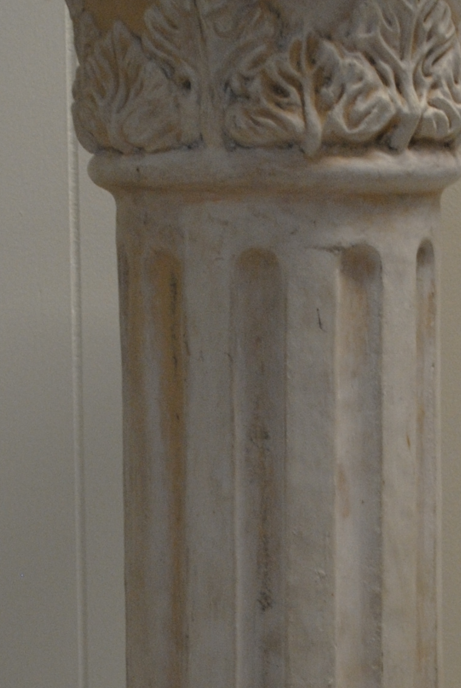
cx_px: 253
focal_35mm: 143
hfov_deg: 9.6
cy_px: 586
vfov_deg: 14.2
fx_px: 2739
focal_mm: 28
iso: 400
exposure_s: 1/30
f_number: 4.5
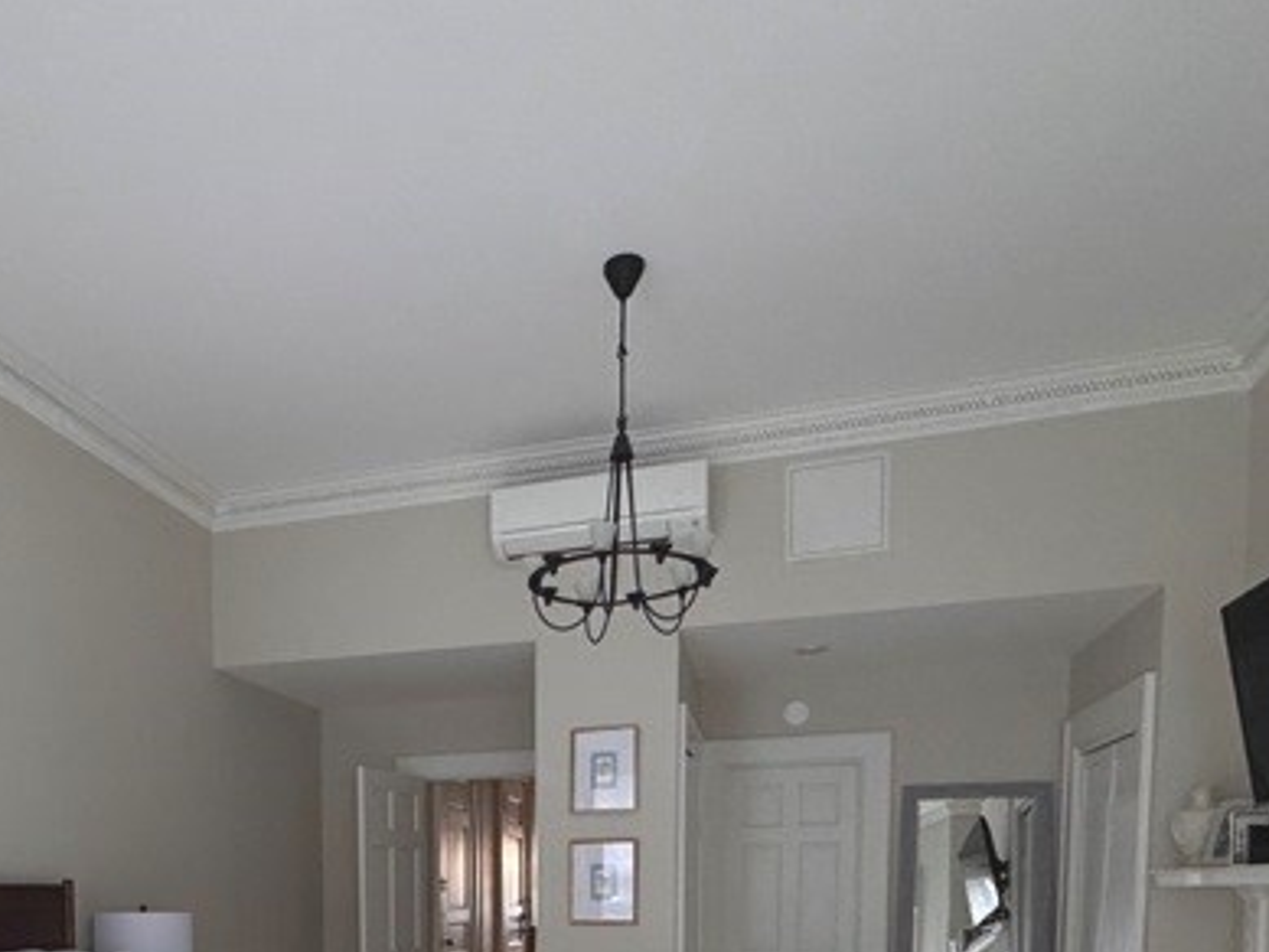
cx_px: 401
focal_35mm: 29
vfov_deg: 41.3
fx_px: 1063
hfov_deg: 59.9
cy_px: 973
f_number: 2.2
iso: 320
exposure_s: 1/97
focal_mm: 2.22
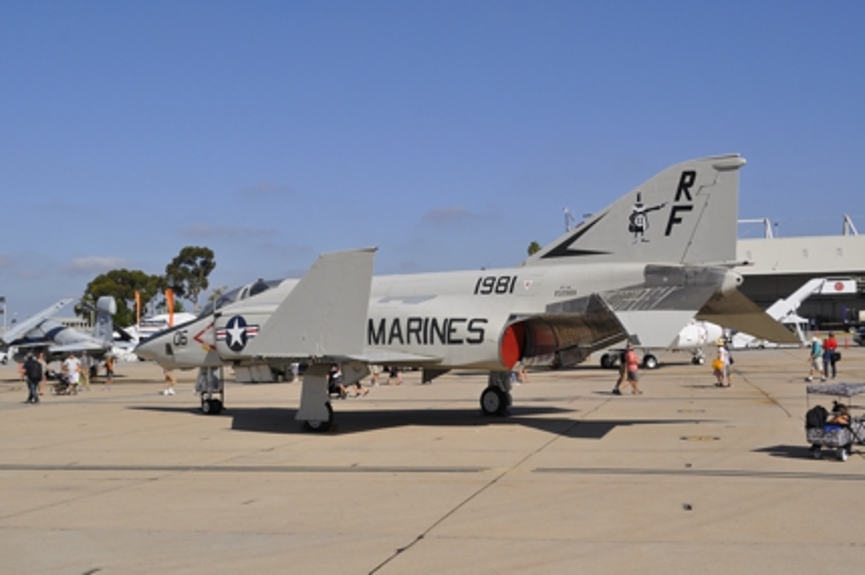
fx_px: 1080
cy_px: 288
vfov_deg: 29.8
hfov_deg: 43.6
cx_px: 432
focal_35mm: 45
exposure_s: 1/500
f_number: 11
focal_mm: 30
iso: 200
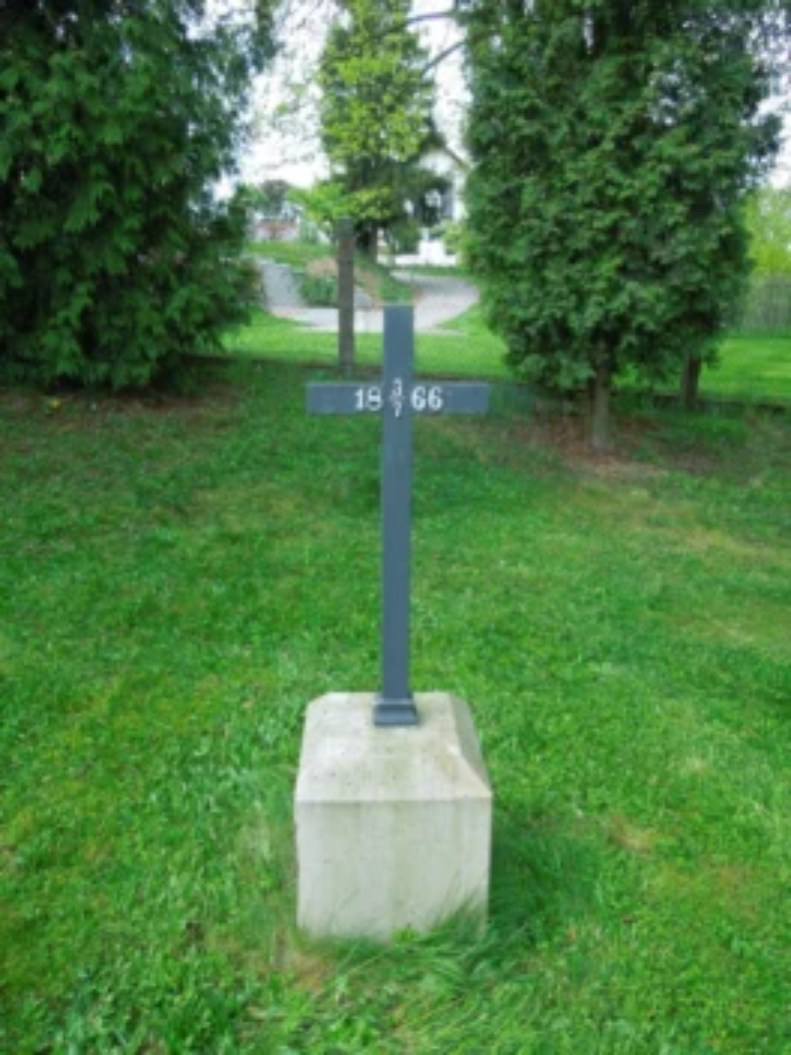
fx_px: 762
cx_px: 396
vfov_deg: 69.4
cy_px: 528
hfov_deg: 54.9
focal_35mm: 25
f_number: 3.3
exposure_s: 1/1000
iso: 400
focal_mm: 4.5
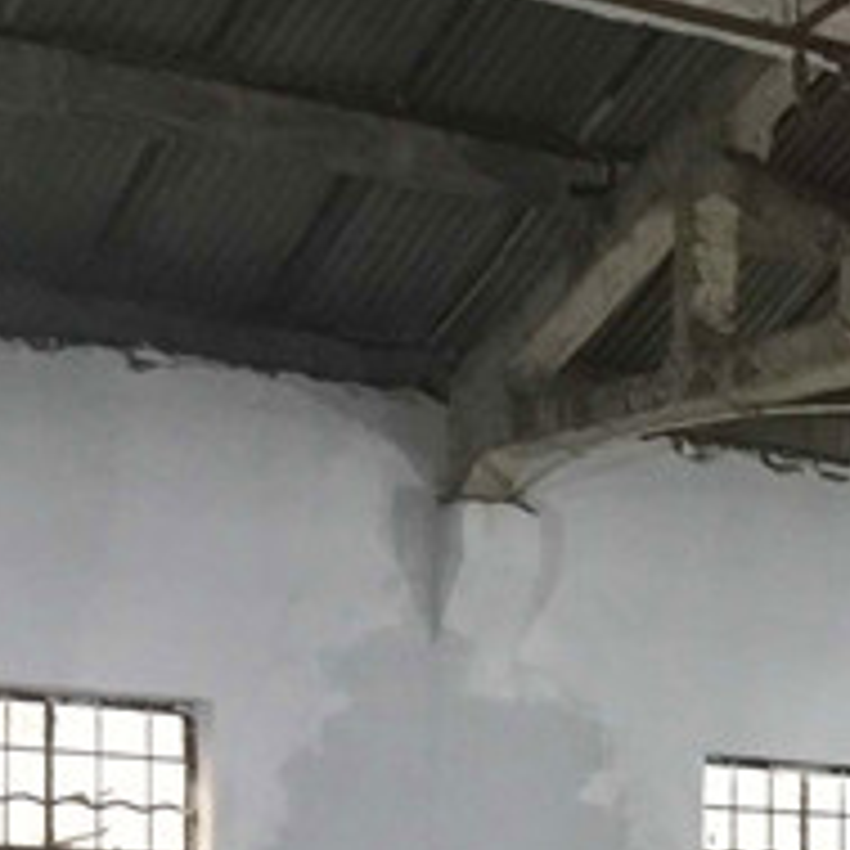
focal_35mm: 122
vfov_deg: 13.6
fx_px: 3389
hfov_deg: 12.5
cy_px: 1208
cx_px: 1736
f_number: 2.2
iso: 125
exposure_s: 1/10
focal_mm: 4.15
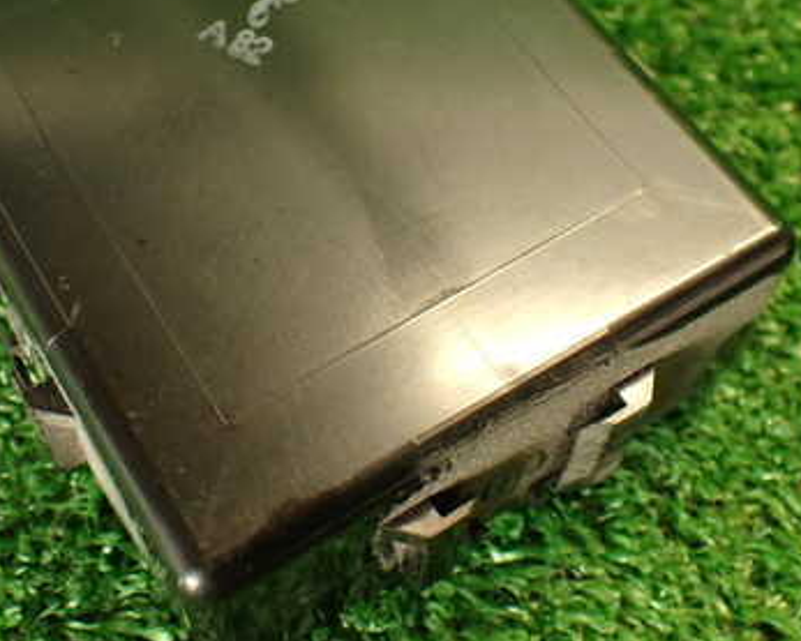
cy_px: 224
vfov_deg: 28.0
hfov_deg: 34.5
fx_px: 1281
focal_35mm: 54
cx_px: 300
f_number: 2.4
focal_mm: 5.79
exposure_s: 1/30
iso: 320
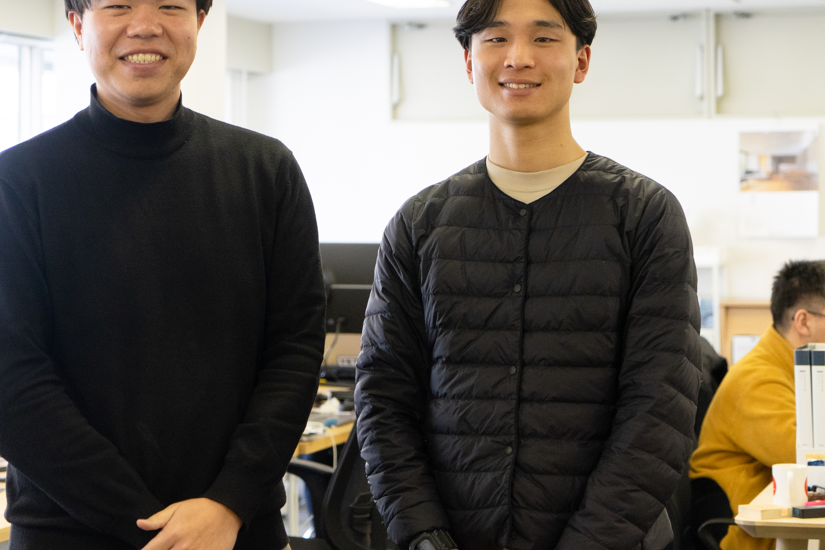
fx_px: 2177
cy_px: 59
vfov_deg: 14.3
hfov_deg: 21.4
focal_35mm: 95
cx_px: 327
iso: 1000
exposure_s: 1/160
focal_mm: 52
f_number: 4
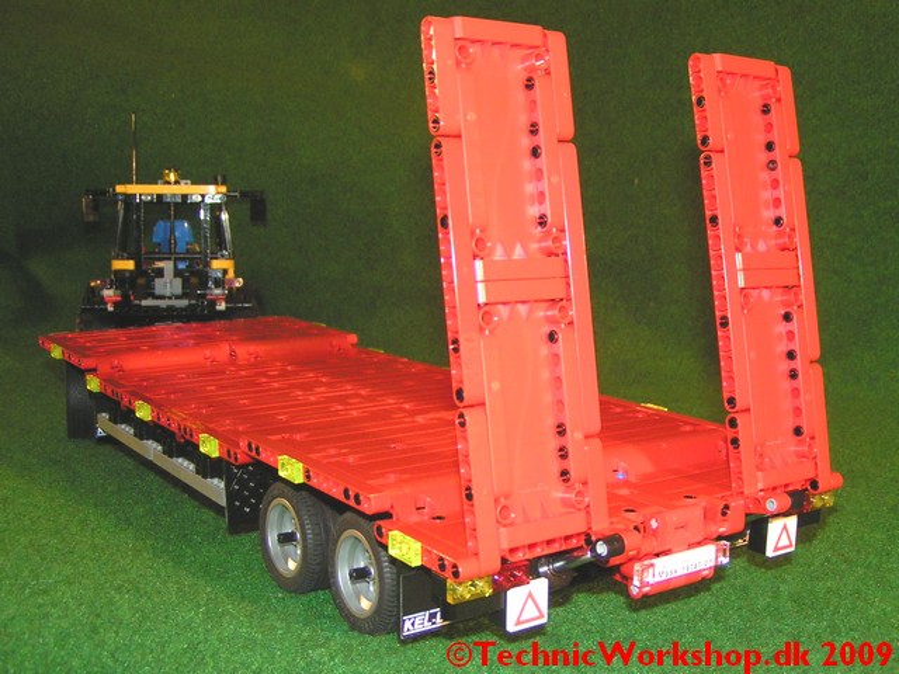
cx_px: 450
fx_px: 987
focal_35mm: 38
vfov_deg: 37.7
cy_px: 337
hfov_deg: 49.0
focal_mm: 5.8
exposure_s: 1/40
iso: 200
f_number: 2.8
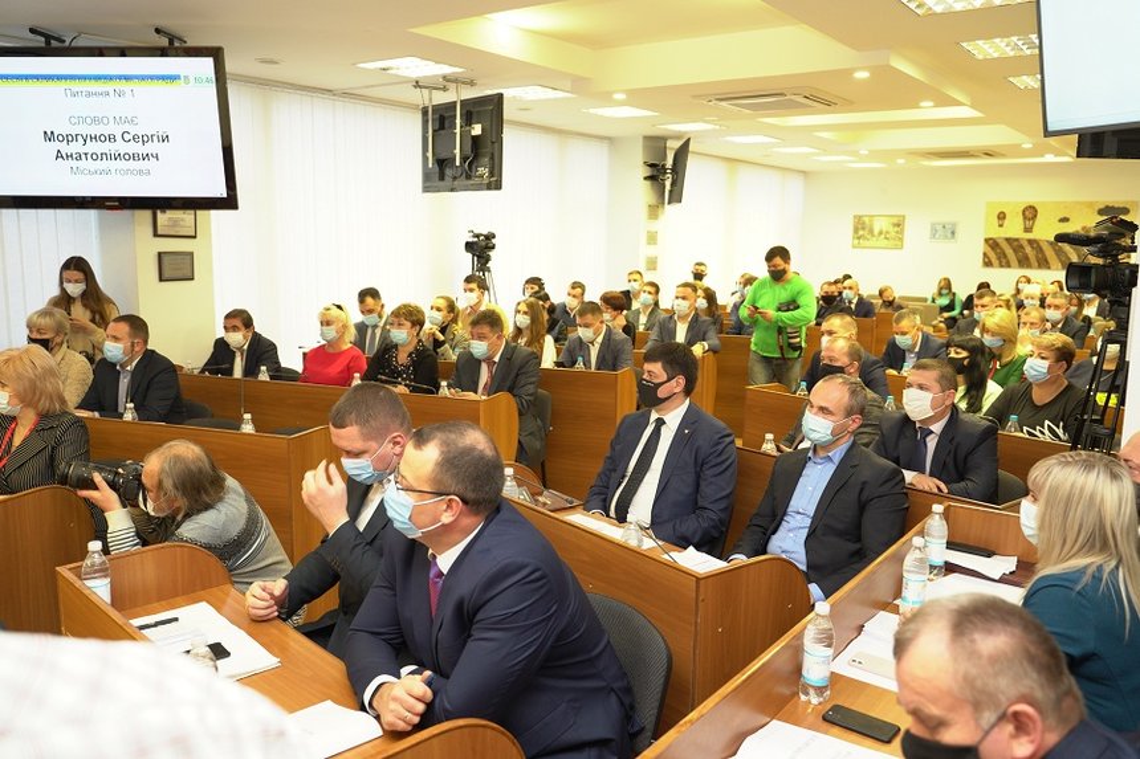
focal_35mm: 28
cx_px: 570
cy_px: 380
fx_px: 886
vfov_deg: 46.4
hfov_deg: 65.5
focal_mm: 28
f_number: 3.5
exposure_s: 1/80
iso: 1250
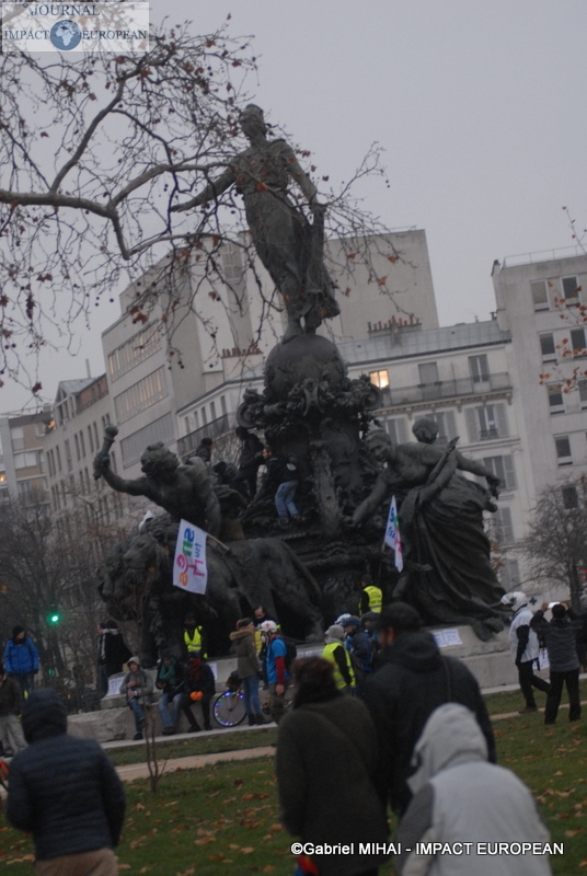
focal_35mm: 120
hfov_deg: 11.5
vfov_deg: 17.0
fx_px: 2925
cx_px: 294
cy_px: 438
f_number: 2.8
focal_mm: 80
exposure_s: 1/60
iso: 800
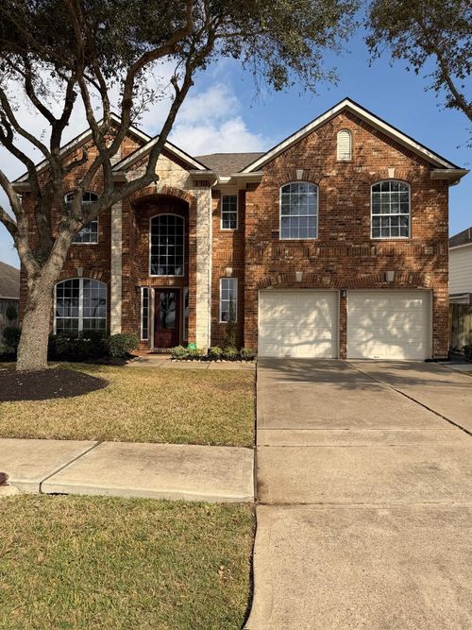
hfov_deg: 56.8
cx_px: 236
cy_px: 315
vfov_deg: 71.6
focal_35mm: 24
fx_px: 436
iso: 80
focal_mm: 6.76
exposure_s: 1/5714
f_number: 1.78
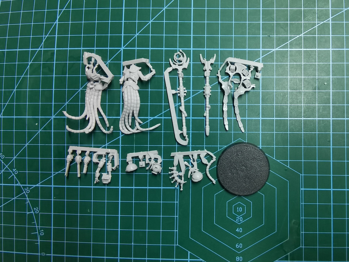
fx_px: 262
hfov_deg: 67.3
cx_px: 174
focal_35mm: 26
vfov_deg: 53.1
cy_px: 131
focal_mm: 2.26
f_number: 2.2
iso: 500
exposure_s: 1/24
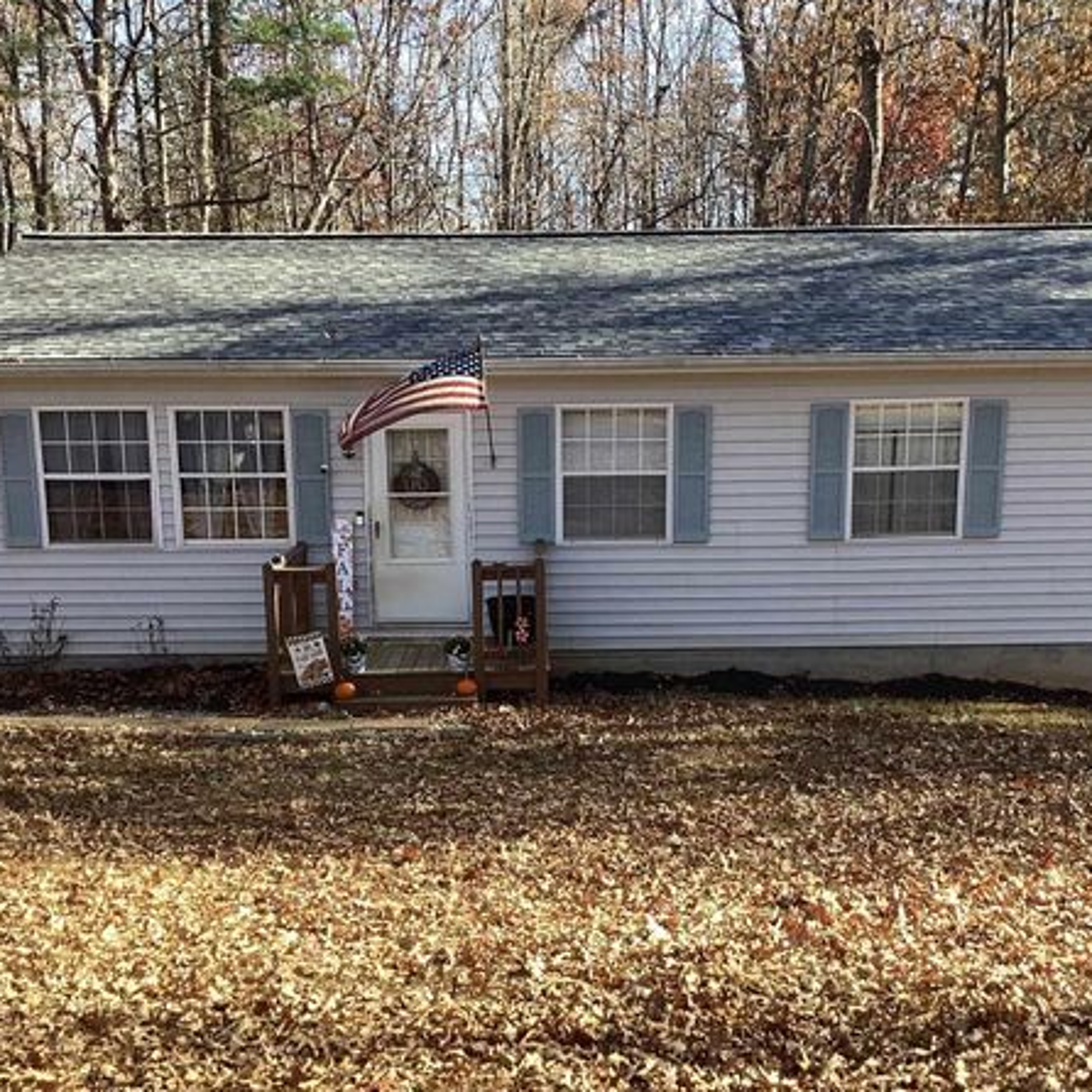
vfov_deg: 40.5
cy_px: 704
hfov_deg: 40.9
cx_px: 561
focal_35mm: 41
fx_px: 1463
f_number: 2.4
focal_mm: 3.3
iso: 25
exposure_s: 1/206
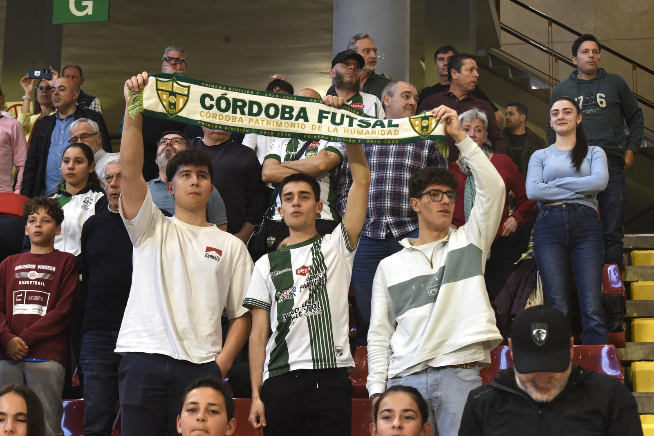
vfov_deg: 15.9
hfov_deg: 23.6
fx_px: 1563
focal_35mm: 86
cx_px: 327
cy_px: 218
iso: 1800
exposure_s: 1/160
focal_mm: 86
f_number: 6.3
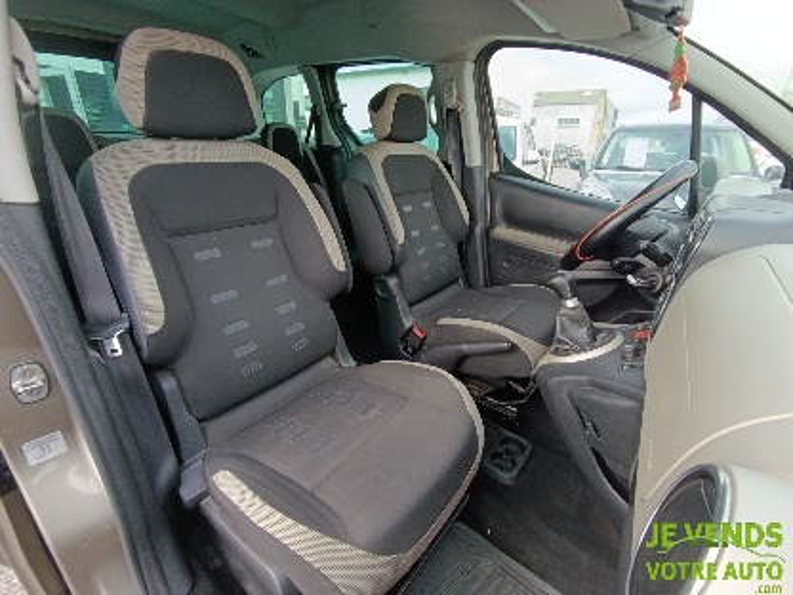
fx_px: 367
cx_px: 396
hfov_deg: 94.5
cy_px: 298
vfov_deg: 78.1
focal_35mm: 16
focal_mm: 1.65
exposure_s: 1/100
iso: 100
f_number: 2.2
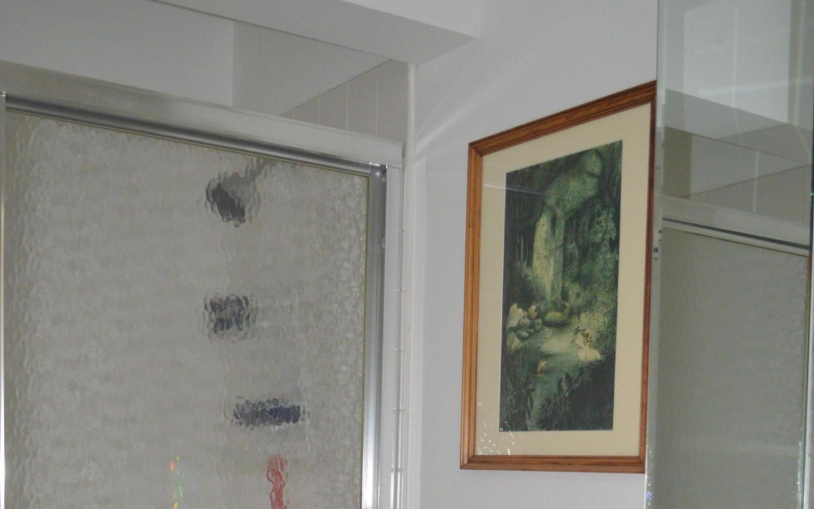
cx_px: 409
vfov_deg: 21.8
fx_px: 1242
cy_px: 577
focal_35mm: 56
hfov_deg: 36.3
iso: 1400
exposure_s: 1/60
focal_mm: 24
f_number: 4
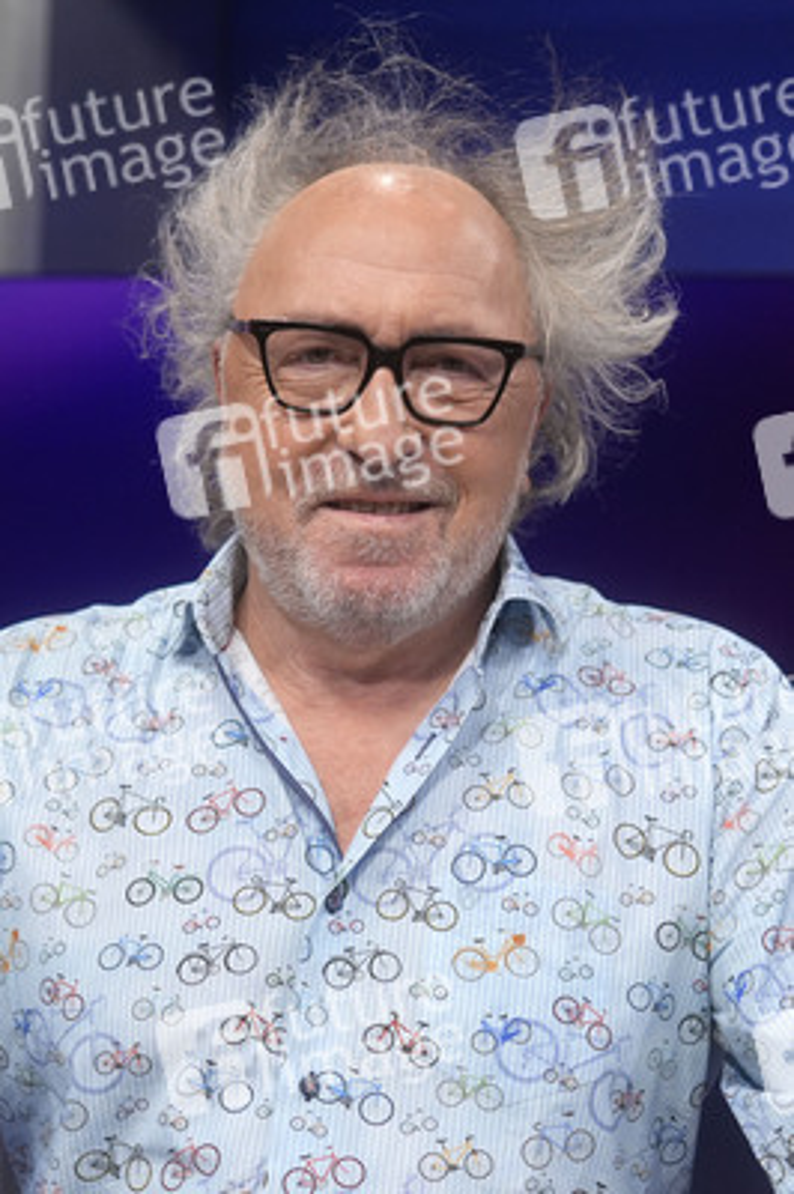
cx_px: 397
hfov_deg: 29.8
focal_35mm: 45
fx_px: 1491
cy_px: 597
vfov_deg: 43.6
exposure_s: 1/400
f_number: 2.2
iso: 640
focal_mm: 30
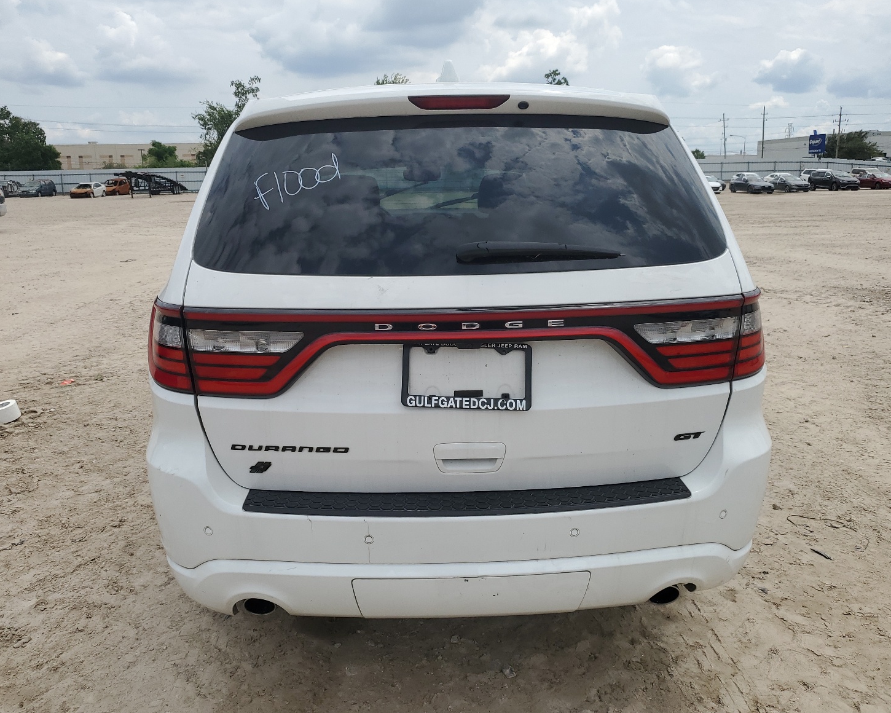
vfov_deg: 51.5
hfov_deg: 62.2
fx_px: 738
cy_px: 353
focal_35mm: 28
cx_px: 430
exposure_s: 1/5000
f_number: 1.5
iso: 50
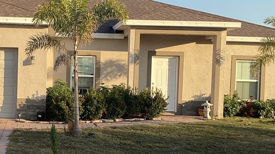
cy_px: 107
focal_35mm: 72
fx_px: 525
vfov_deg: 16.7
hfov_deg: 28.6
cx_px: 48
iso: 25
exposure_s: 1/543
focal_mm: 3.3
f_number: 2.4
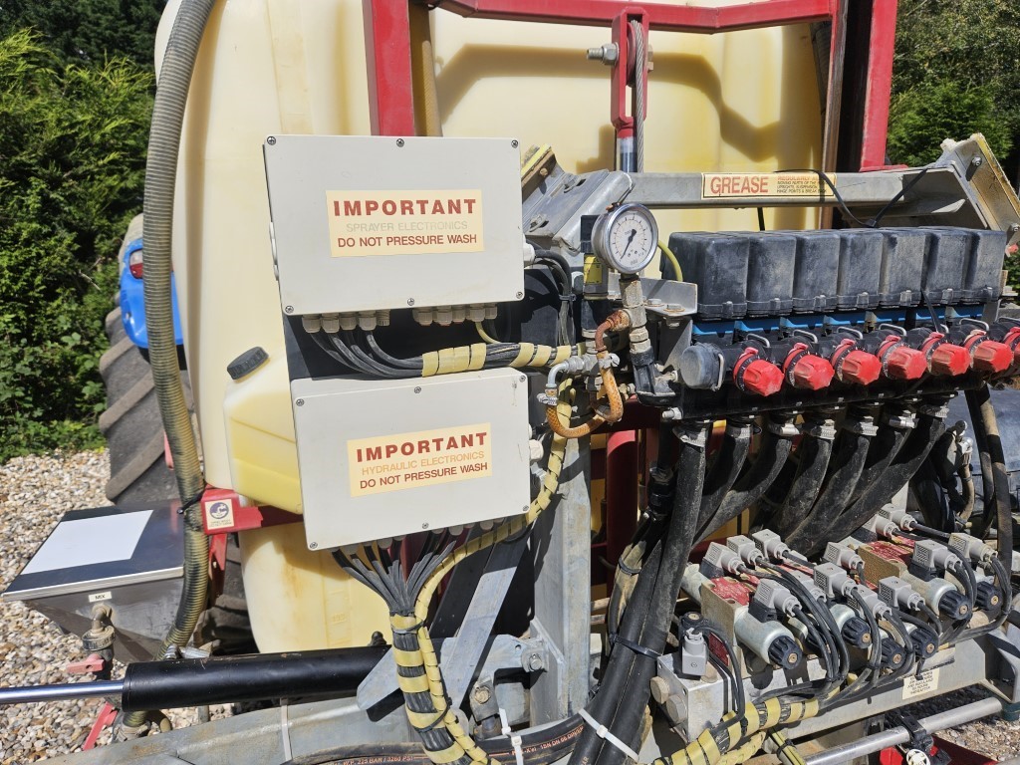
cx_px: 510
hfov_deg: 73.9
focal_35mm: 23
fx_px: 678
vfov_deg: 58.9
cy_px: 382
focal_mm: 5.4
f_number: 1.8
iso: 25
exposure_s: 1/3109
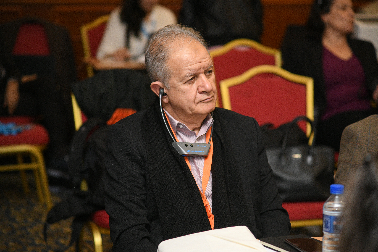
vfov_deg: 11.0
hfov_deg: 16.4
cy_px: 126
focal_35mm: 125
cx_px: 189
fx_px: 1312
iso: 2000
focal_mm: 125
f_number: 4
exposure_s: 1/250
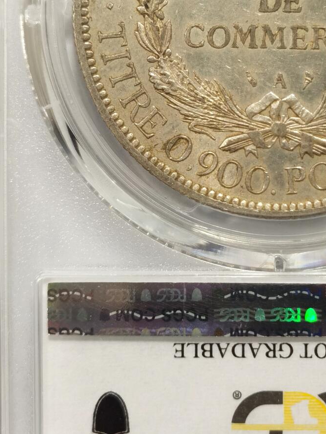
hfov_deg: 13.4
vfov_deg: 17.8
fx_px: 1381
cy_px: 135
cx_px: 275
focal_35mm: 110
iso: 100
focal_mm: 5.56
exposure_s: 1/100
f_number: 16
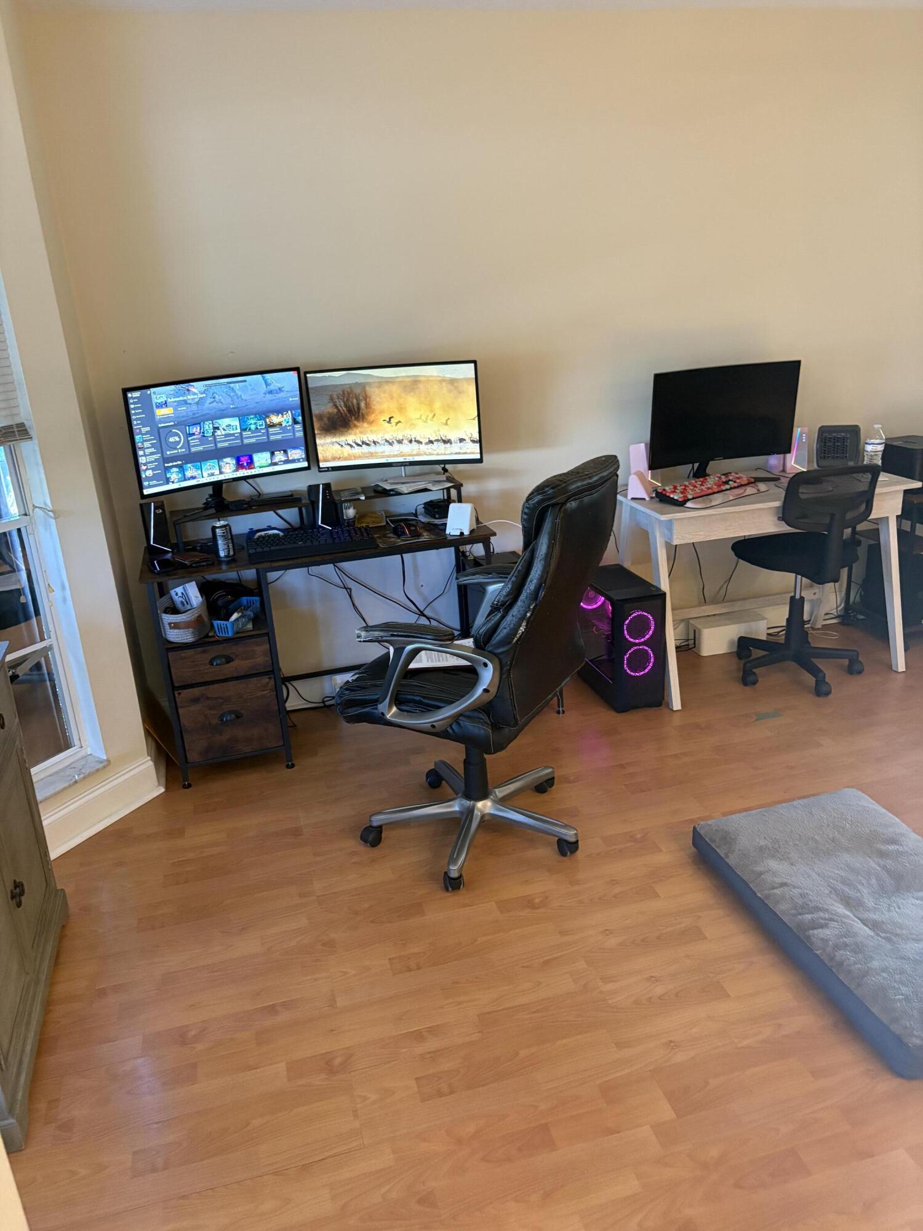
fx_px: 924
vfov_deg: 67.3
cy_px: 616
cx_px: 462
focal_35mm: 26
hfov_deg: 53.1
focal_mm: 5.96
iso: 500
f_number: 1.6
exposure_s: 1/60
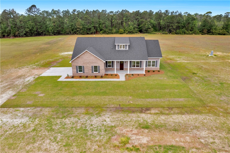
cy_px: 76
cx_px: 115
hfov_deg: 78.6
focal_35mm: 22
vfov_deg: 57.2
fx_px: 140
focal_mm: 8.38
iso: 150
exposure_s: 1/1000
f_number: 2.8
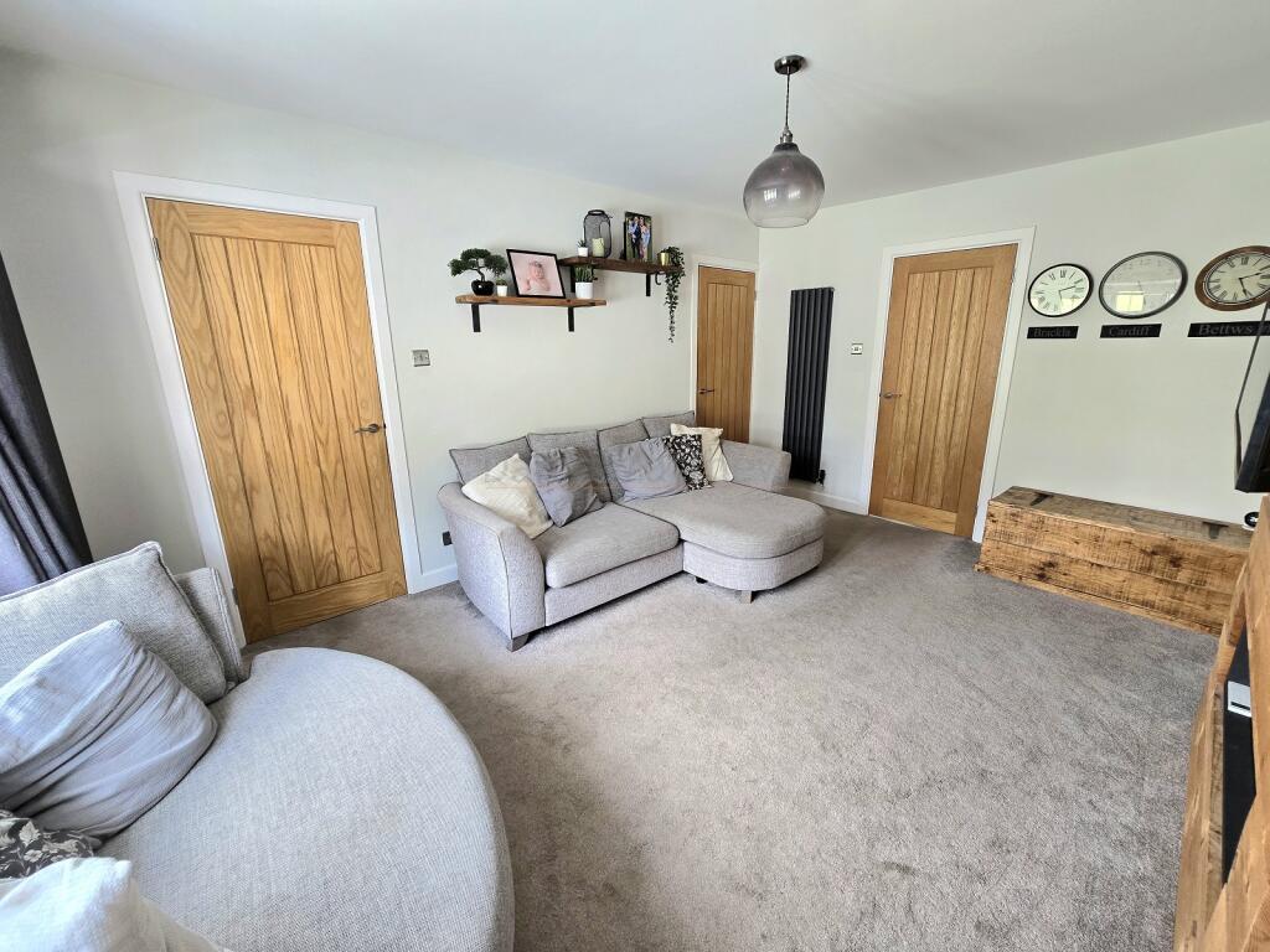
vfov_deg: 89.9
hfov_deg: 106.2
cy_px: 476
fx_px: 477
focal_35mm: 13
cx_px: 635
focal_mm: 2.2
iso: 125
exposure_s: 1/50
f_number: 2.2
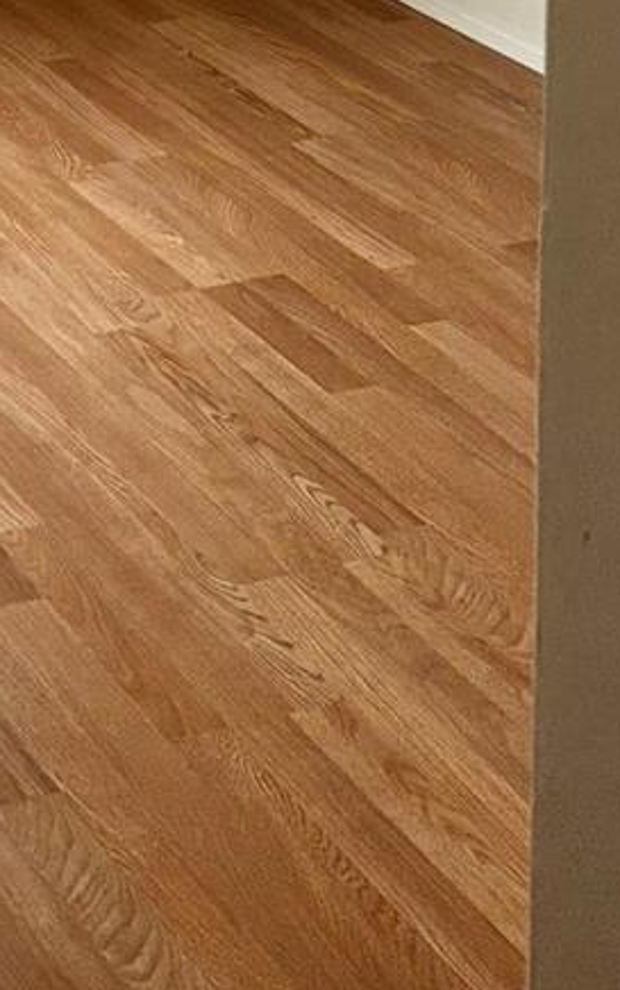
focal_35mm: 97
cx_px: -220
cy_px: -731
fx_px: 2619
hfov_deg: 13.0
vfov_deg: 17.7
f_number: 1.6
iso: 200
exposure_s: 1/60
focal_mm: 5.96
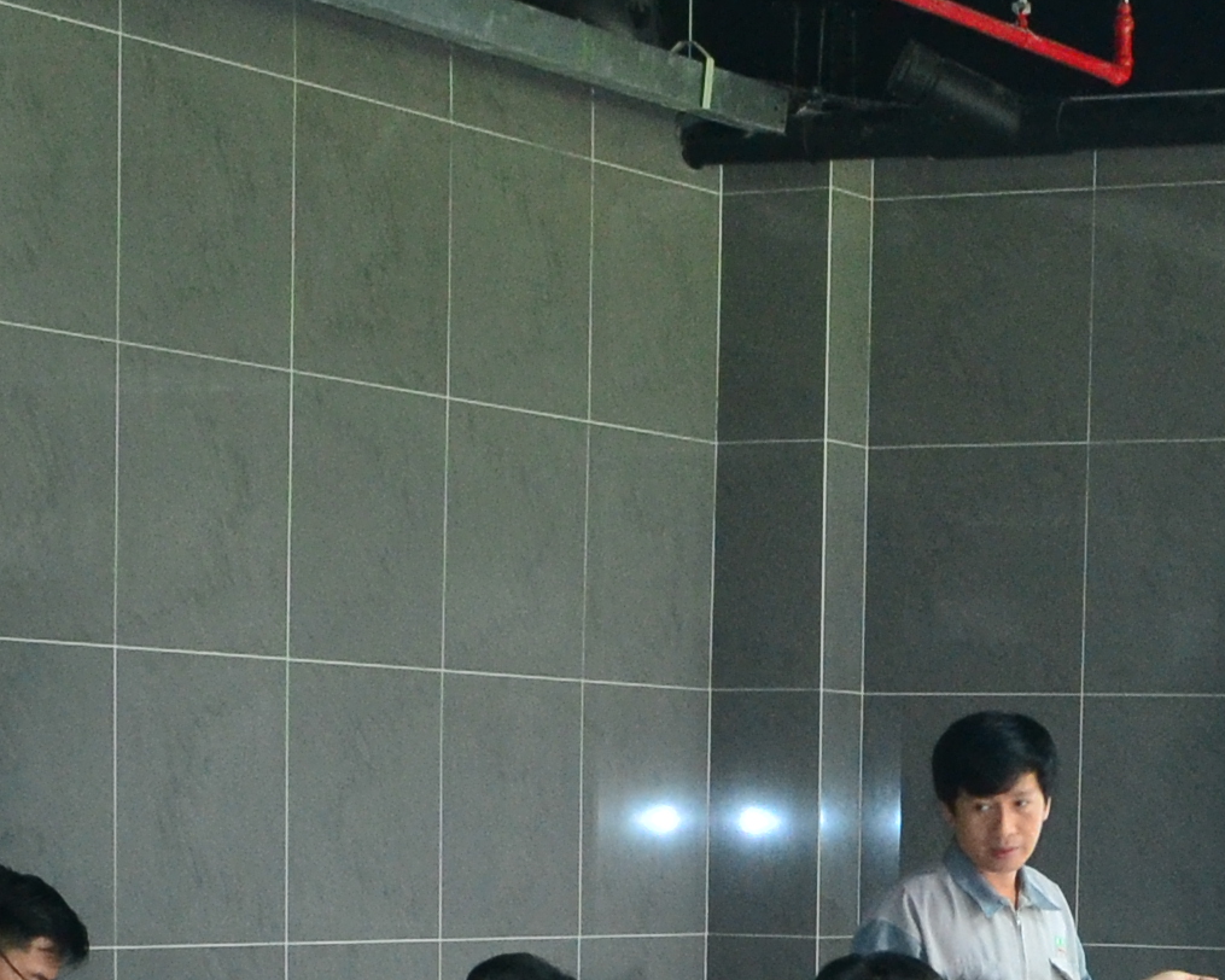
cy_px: 1442
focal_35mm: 115
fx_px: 4169
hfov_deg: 16.7
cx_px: 869
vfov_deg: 12.8
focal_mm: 18
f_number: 7.1
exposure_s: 1/25
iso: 800
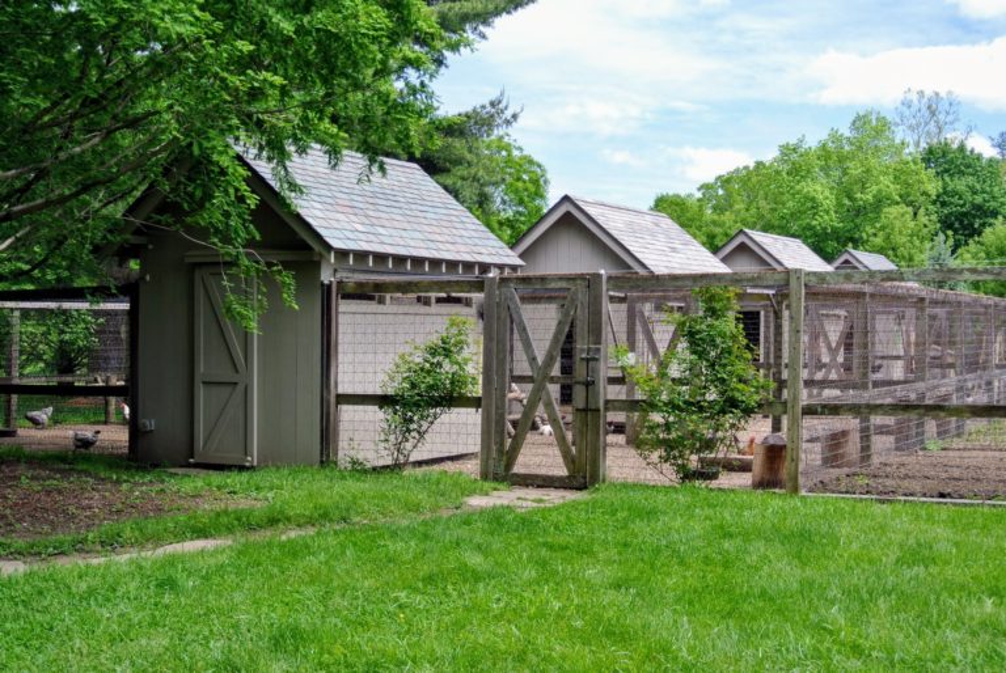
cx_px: 503
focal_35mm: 51
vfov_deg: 26.6
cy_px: 336
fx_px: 1427
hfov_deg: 38.8
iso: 100
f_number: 4.8
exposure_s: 1/400
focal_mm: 18.9
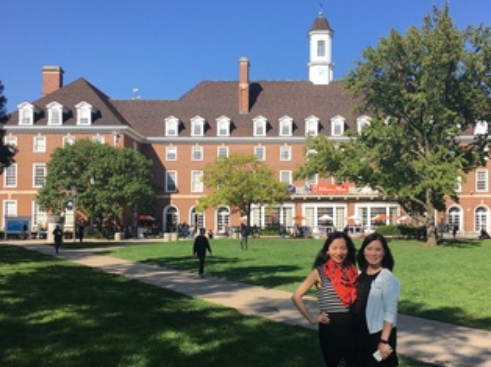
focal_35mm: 37
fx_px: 524
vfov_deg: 38.5
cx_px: 277
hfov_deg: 50.0
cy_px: 219
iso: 25
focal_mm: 4.15
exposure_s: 1/1166
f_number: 2.2
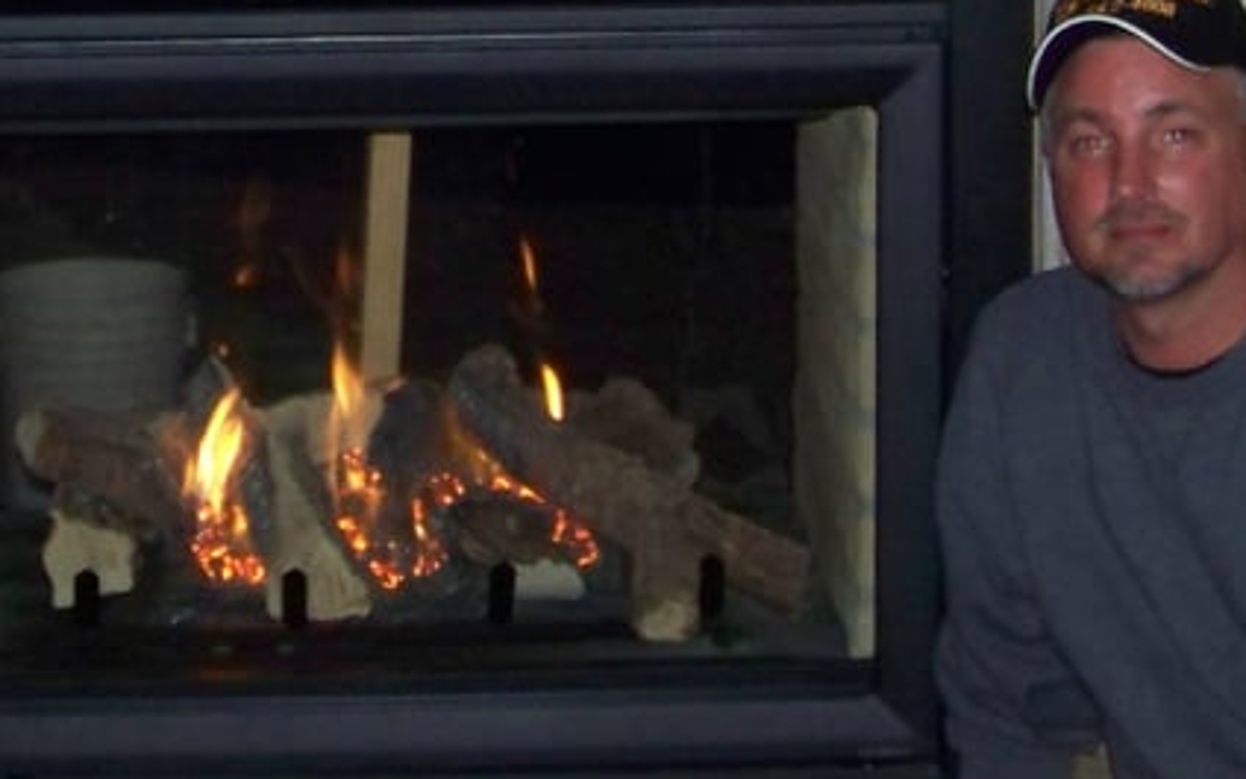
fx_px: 4075
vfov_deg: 10.7
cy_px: -165
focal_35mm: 120
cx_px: 583
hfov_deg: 17.4
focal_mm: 5.85
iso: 200
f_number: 2.8
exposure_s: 1/30
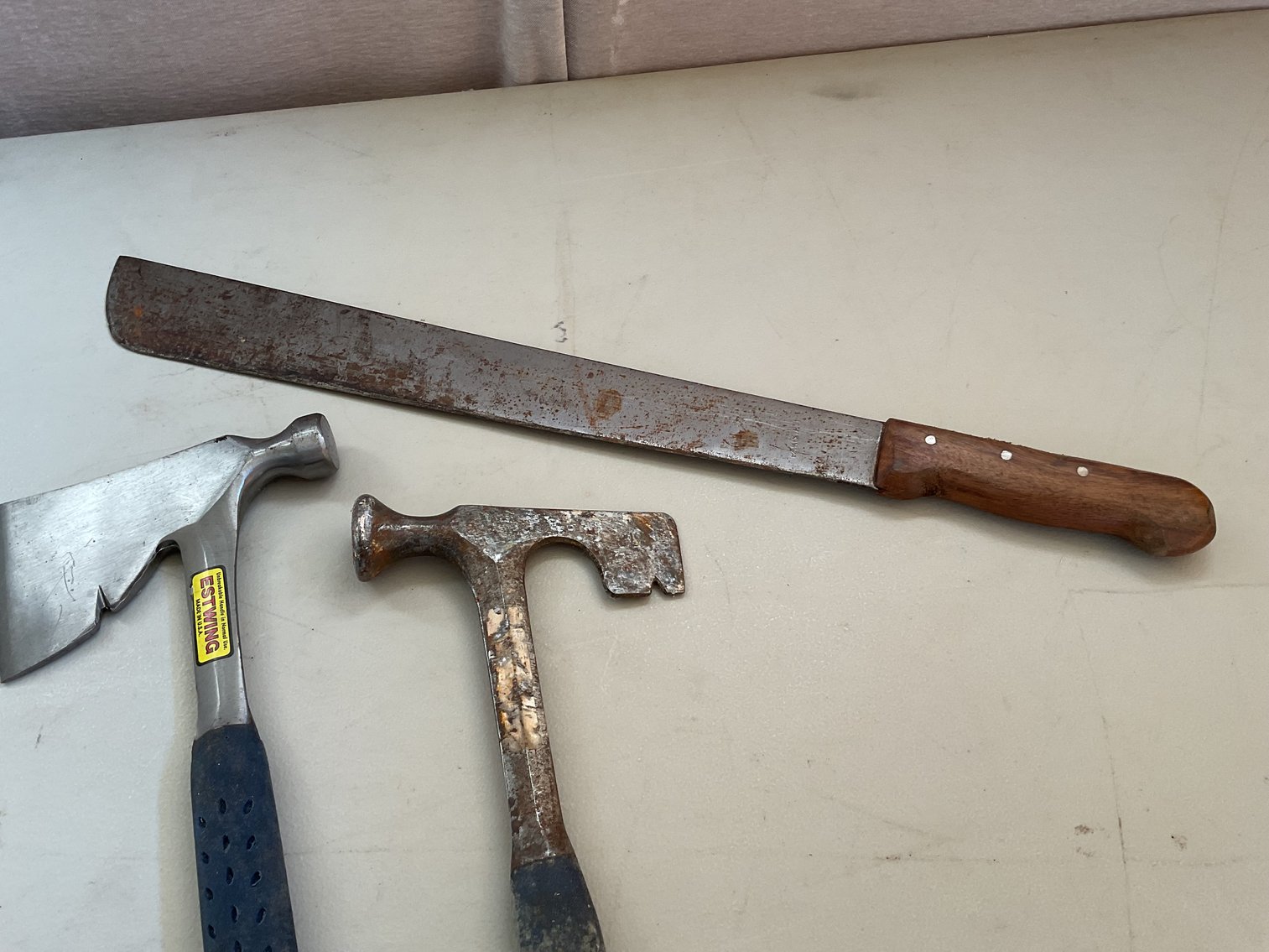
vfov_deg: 48.2
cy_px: 476
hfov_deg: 61.7
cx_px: 634
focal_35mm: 29
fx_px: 1063
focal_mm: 3
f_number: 1.8
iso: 40
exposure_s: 1/60
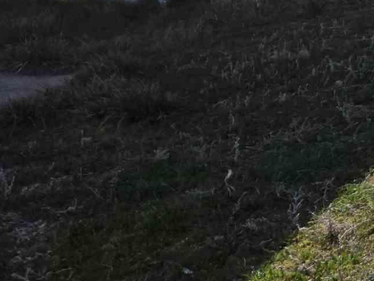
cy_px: -52
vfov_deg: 13.1
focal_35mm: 110
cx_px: 833
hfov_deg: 13.9
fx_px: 1189
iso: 25
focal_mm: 5.4
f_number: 1.8
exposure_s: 1/2953
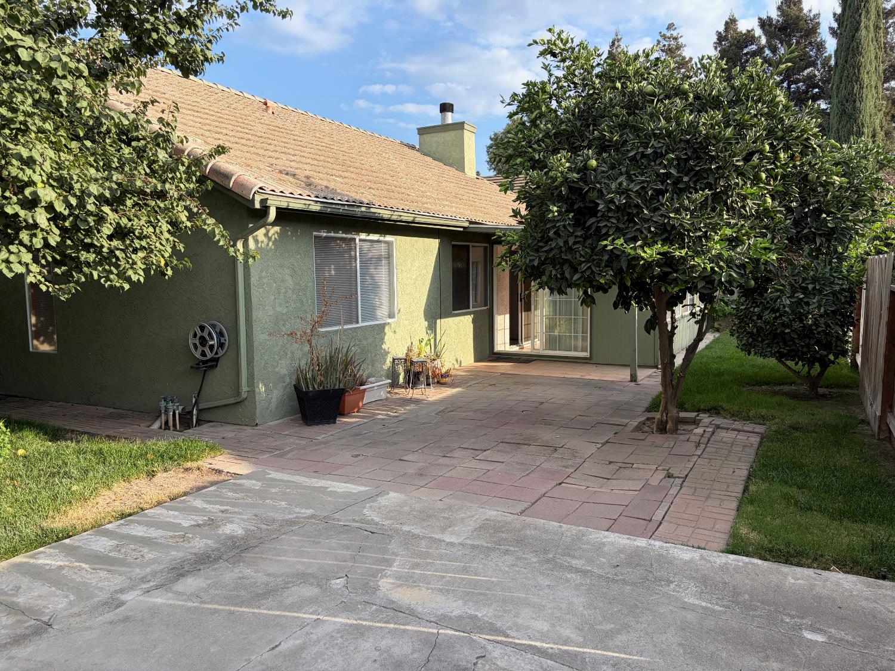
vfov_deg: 53.1
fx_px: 672
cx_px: 448
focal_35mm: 26
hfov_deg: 67.3
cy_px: 336
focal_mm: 5.96
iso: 50
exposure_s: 1/920
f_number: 1.6
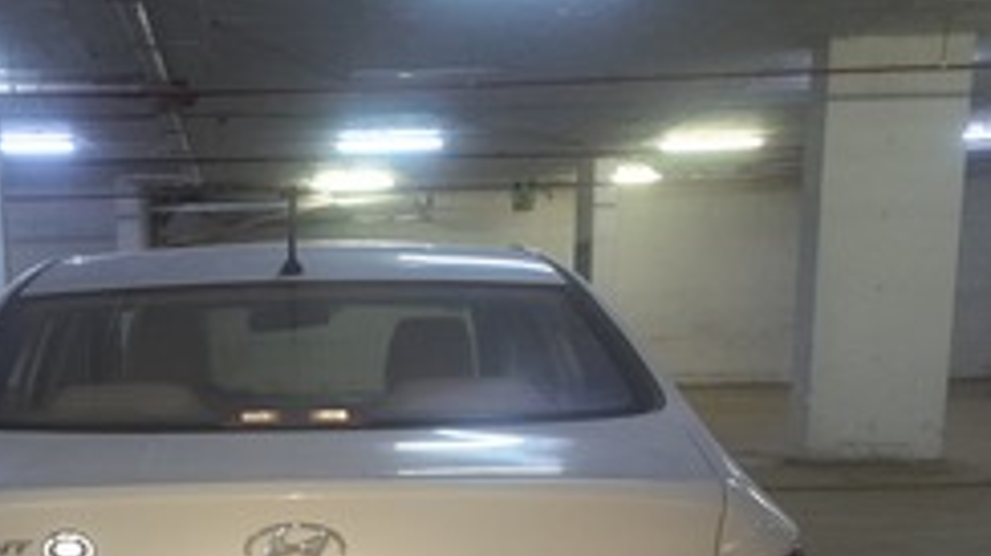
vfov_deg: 22.1
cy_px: 619
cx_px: 282
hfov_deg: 39.8
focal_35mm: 51
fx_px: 1340
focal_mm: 4.6
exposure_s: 1/30
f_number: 2
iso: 320
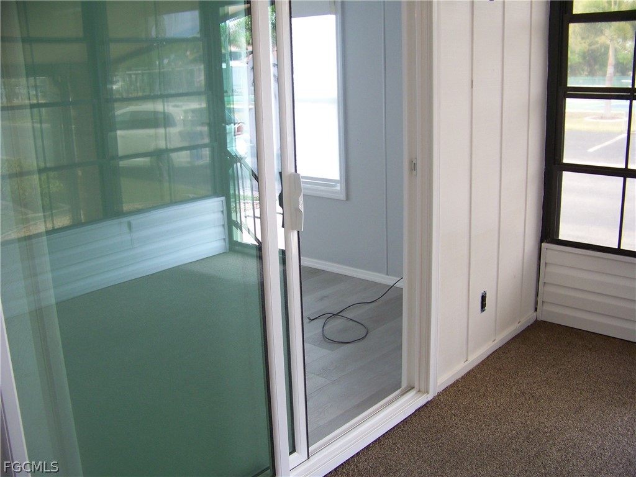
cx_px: 318
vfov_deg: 39.7
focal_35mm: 36
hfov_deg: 51.4
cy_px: 238
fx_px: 661
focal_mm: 5.85
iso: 80
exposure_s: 1/30
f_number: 2.8
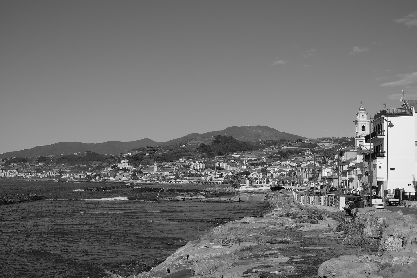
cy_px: 139
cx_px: 208
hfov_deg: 40.3
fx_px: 568
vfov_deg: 27.5
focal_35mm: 49
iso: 200
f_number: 10
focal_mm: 32.9
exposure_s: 1/500
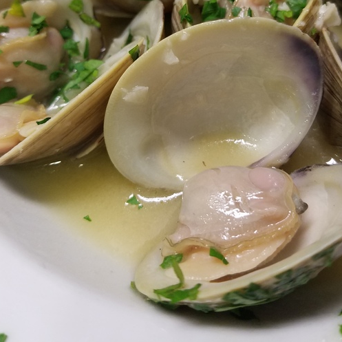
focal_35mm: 37
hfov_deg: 44.8
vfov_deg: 43.5
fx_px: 414
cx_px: 196
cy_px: 86
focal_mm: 4.2
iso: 160
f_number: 1.7
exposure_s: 1/40
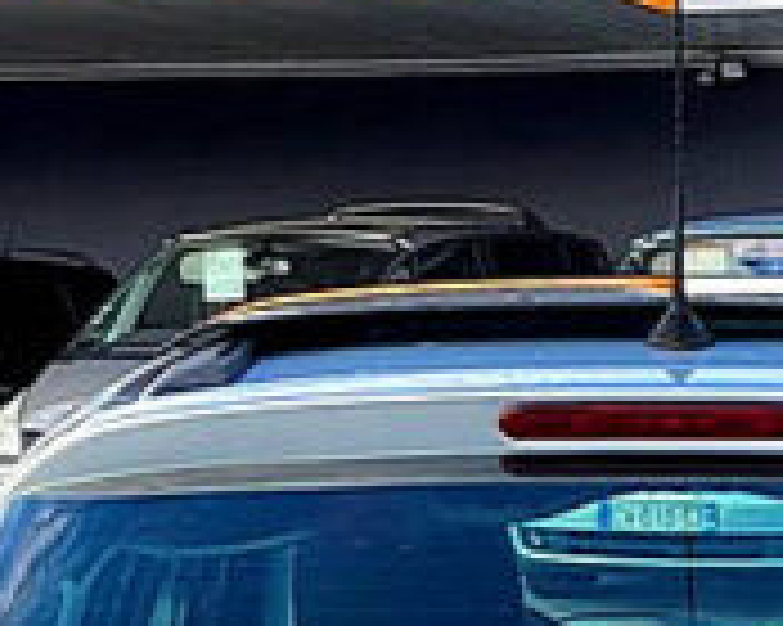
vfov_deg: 12.5
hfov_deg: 15.8
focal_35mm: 117
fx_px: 2710
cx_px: 932
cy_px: 959
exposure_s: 1/435
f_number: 1.8
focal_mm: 5.4
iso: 40
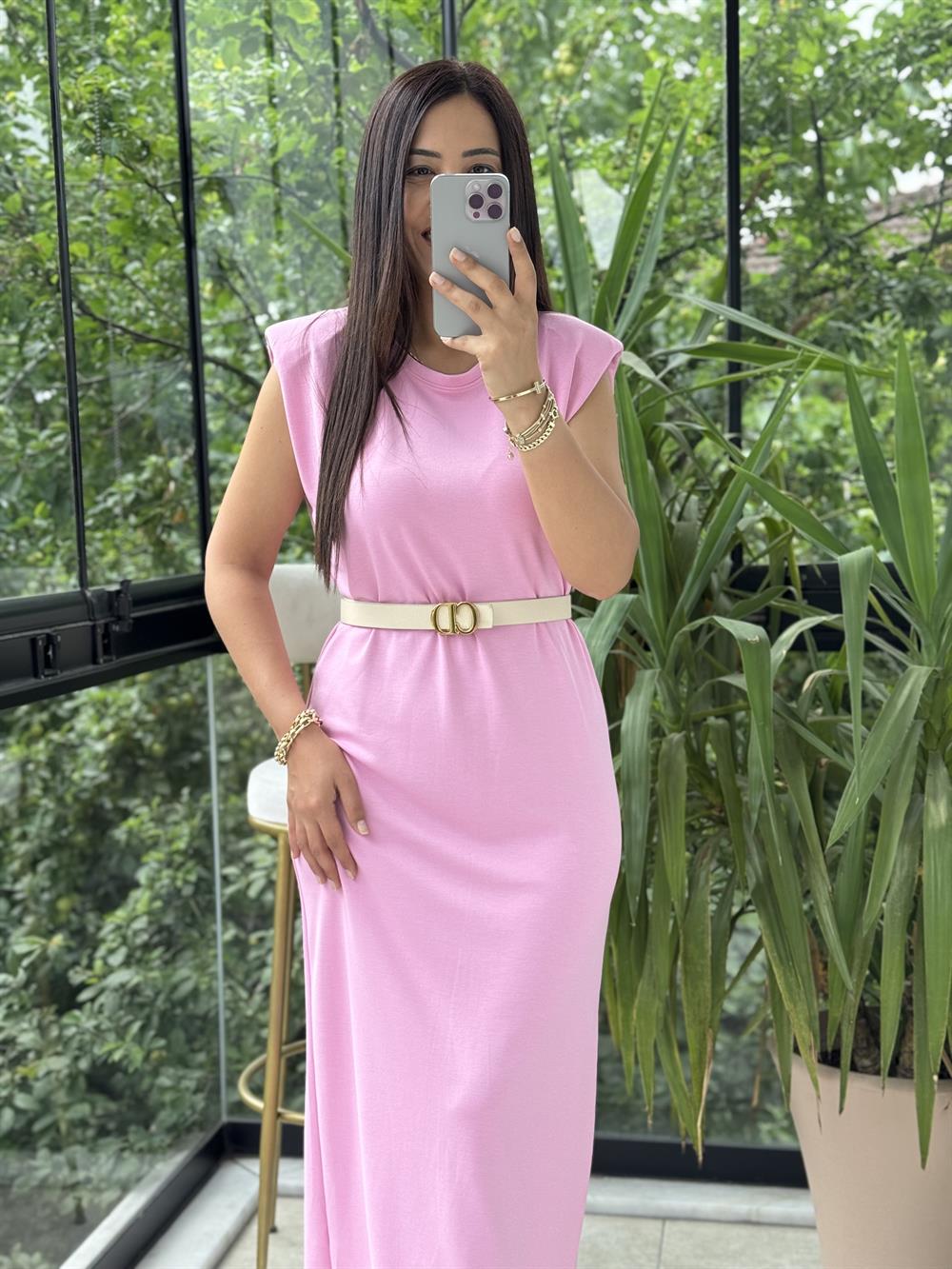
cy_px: 634
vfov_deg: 39.7
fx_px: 1760
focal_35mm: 48
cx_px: 476
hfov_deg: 30.3
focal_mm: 6.76
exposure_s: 1/237
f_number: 1.78
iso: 64
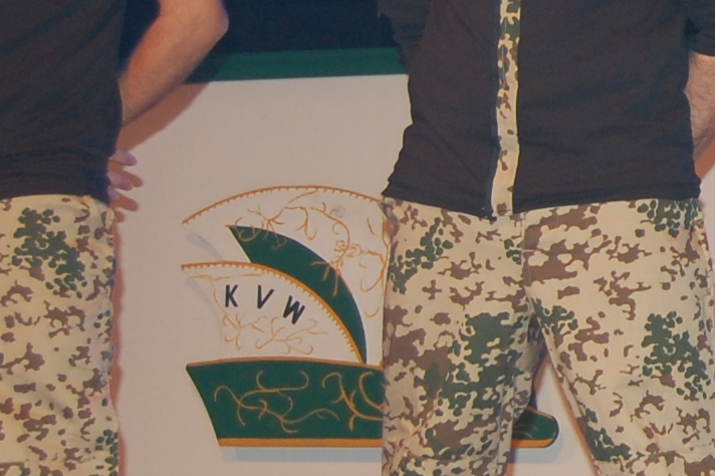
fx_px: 3017
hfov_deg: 12.6
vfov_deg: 9.0
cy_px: 67
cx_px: 1174
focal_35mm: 152
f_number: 4
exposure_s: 1/60
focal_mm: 24
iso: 400
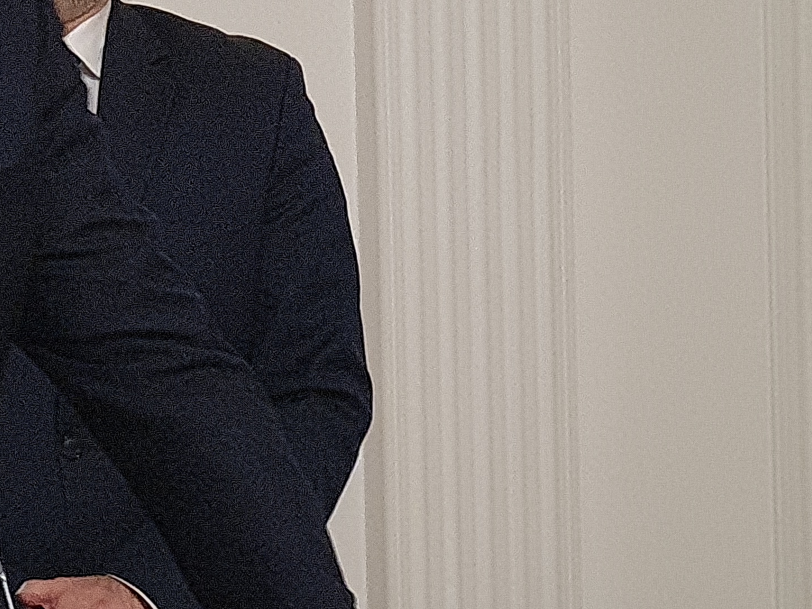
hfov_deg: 5.8
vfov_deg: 4.4
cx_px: -33
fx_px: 7975
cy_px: 186
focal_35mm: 340
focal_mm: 14.2
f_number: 3
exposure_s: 1/33
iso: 250
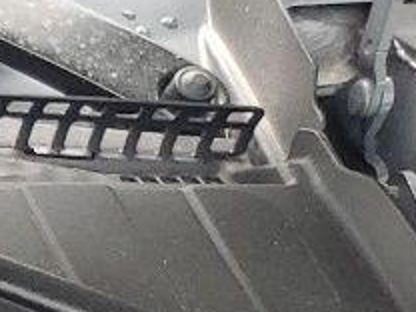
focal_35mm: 200
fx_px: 2404
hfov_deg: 7.8
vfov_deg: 6.6
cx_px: -1046
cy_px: 996
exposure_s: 1/294
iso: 50
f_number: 1.5
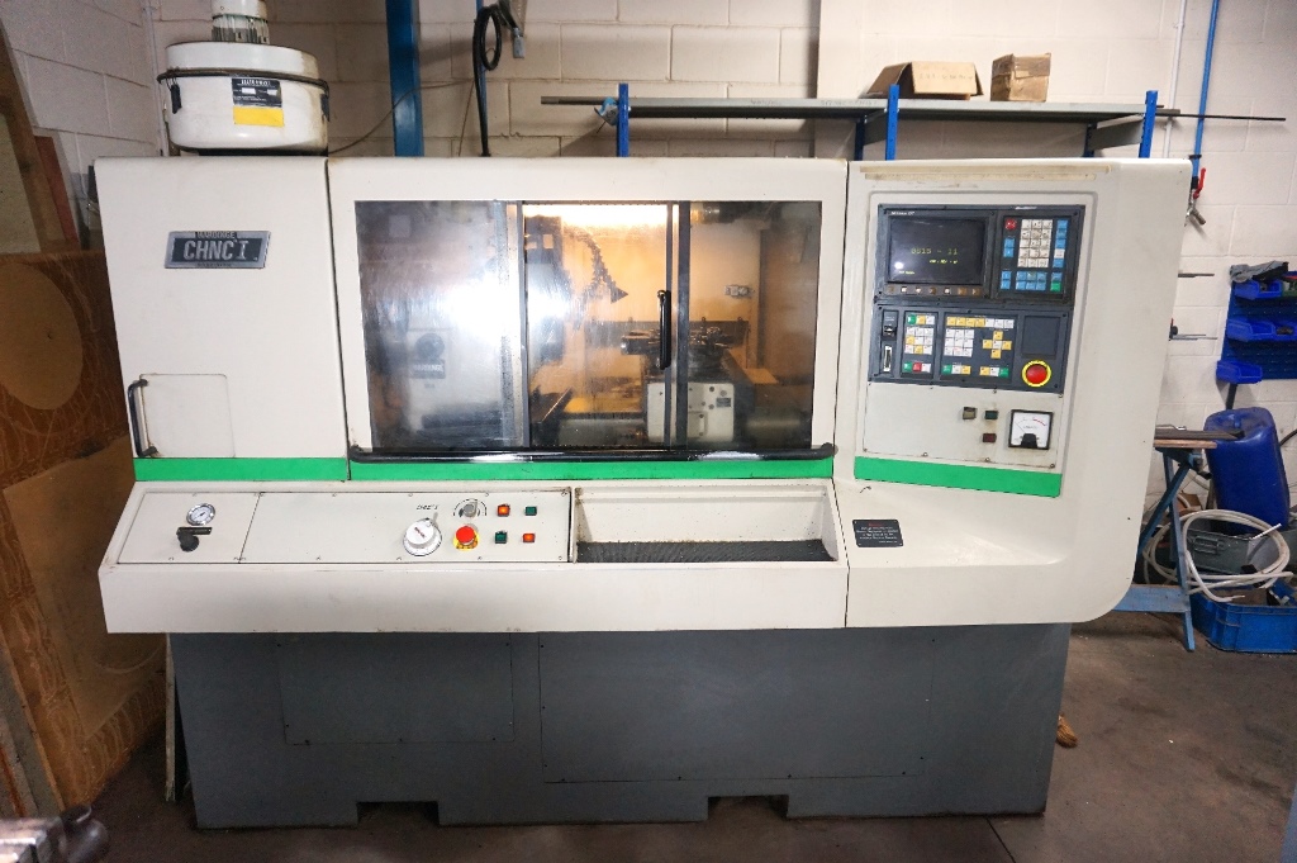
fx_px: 864
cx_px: 648
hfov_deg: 73.8
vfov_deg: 53.1
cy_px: 432
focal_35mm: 24
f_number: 3.5
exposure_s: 1/160
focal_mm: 16
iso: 1600
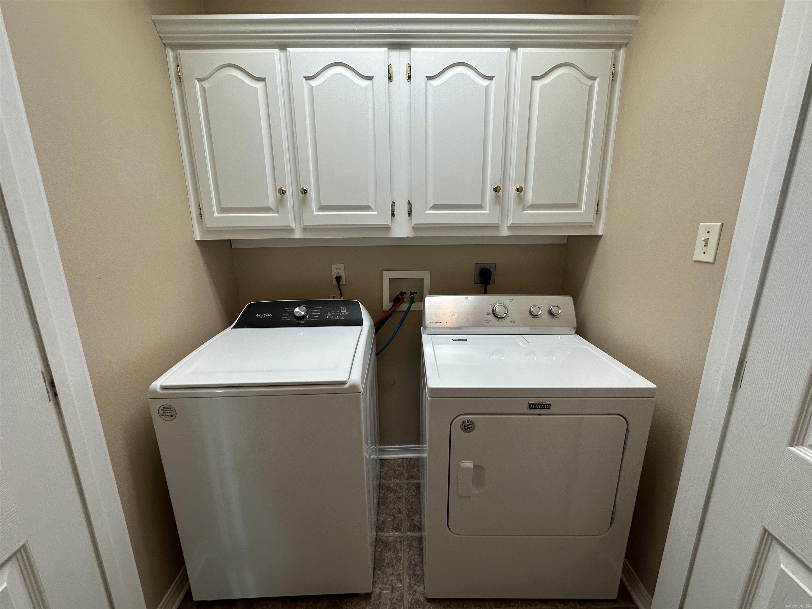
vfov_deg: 85.7
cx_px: 406
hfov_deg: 102.1
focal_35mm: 14
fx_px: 328
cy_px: 304
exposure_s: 1/120
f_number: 2.2
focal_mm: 2.22
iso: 100
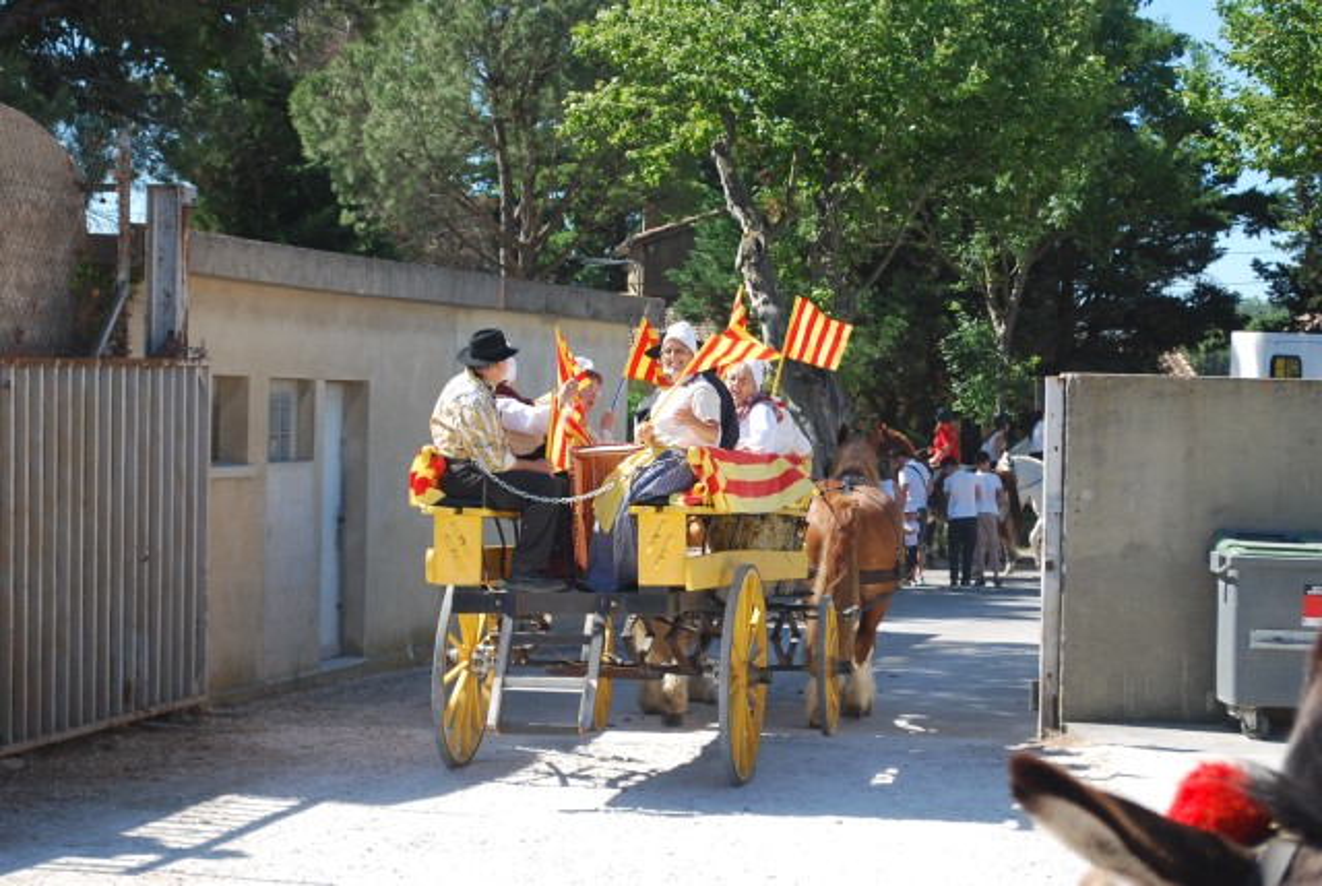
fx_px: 3034
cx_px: 661
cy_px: 443
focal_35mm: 82
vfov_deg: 16.6
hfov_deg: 24.6
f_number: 6.3
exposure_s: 1/160
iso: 100
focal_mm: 55
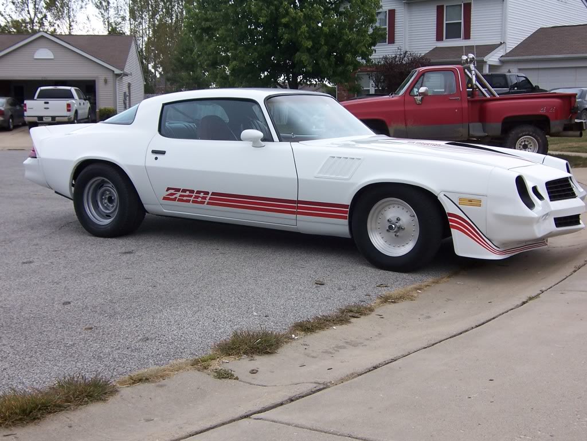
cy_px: 220
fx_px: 831
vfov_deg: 29.7
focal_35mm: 49
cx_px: 294
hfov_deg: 38.9
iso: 80
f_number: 4
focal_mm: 8.2
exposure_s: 1/180
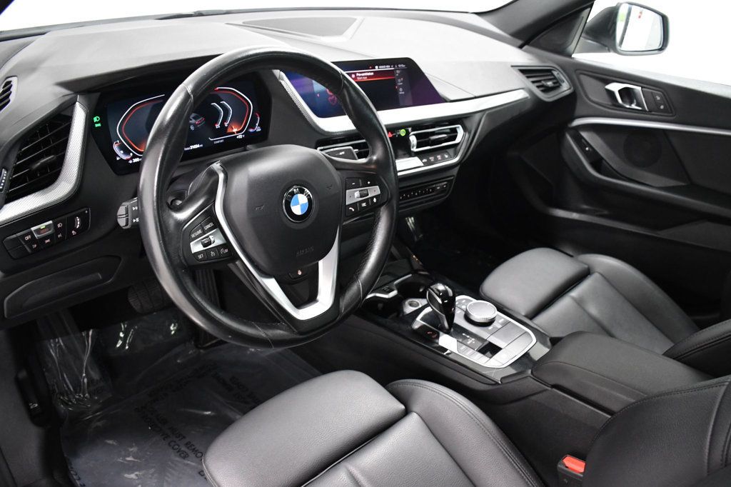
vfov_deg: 47.9
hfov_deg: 67.4
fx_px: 548
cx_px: 366
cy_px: 244
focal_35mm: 27
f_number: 4.5
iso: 2500
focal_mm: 18
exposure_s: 1/80
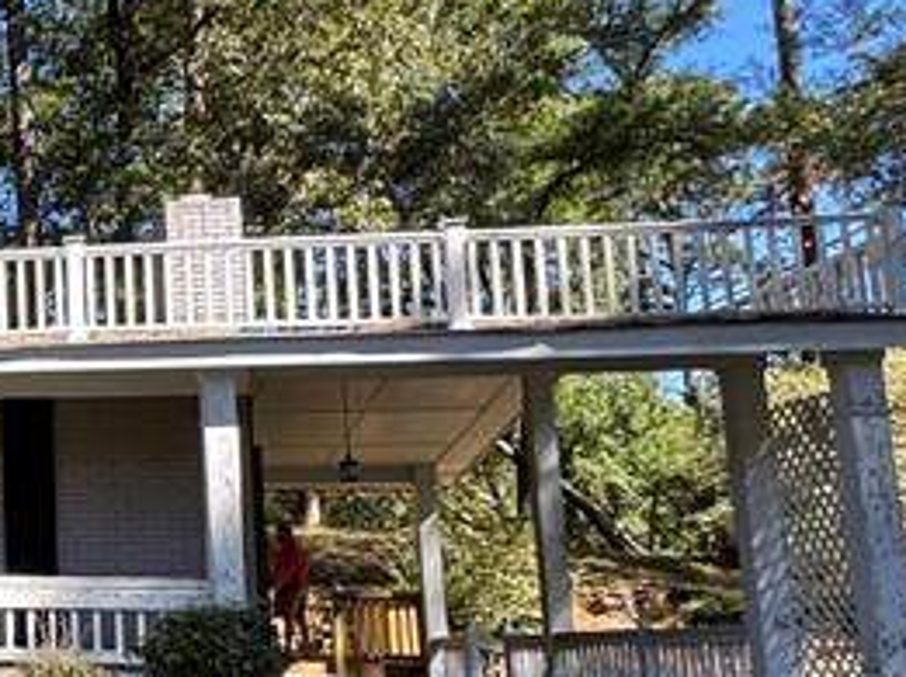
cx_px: -469
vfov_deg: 26.5
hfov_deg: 25.7
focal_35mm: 55
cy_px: 399
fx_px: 1438
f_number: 2.2
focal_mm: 2.22
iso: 40
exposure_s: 1/289
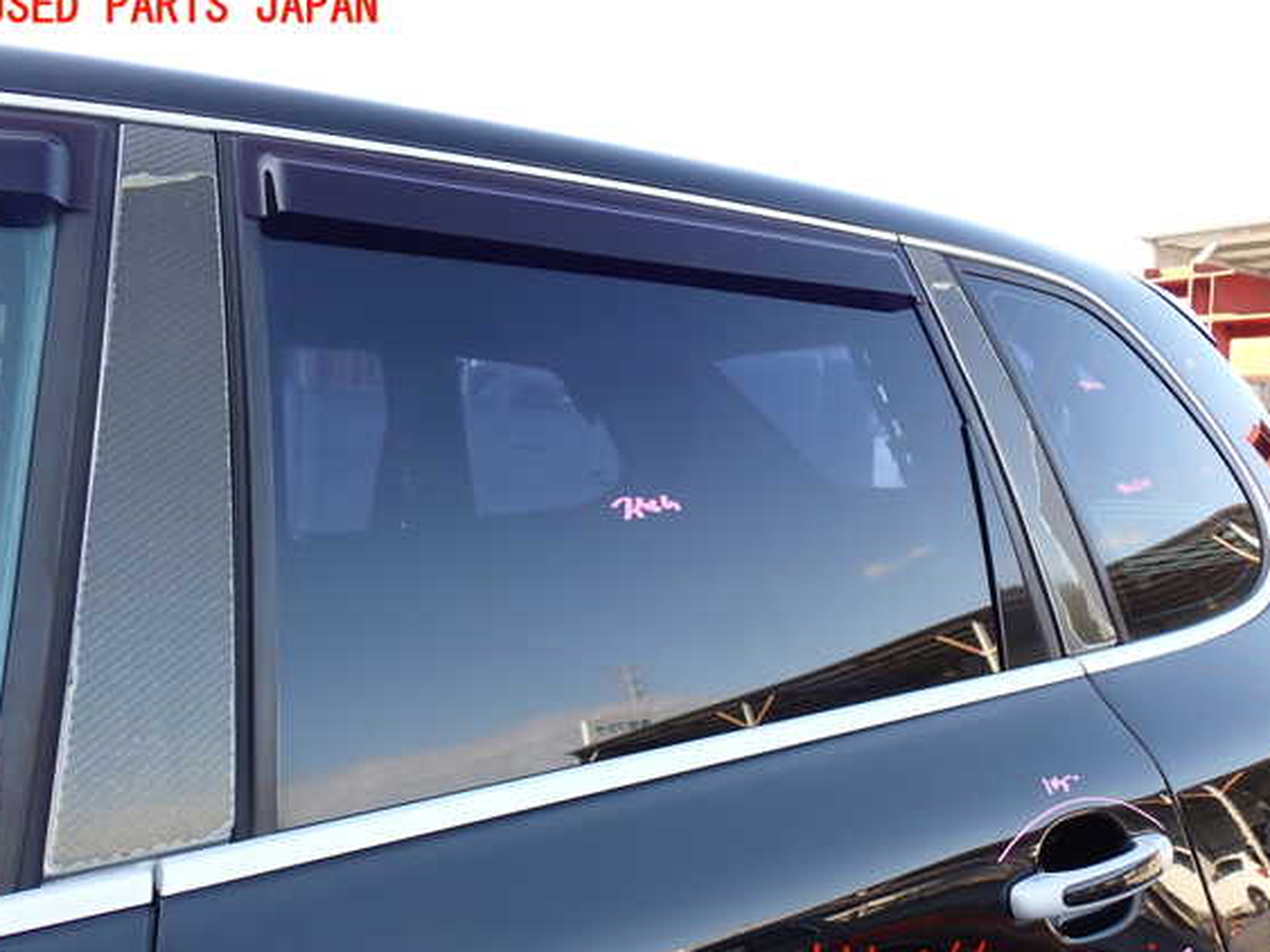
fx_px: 1174
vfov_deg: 44.1
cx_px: 645
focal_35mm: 32
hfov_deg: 56.8
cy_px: 487
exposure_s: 1/100
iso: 100
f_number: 3.2
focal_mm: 5.4
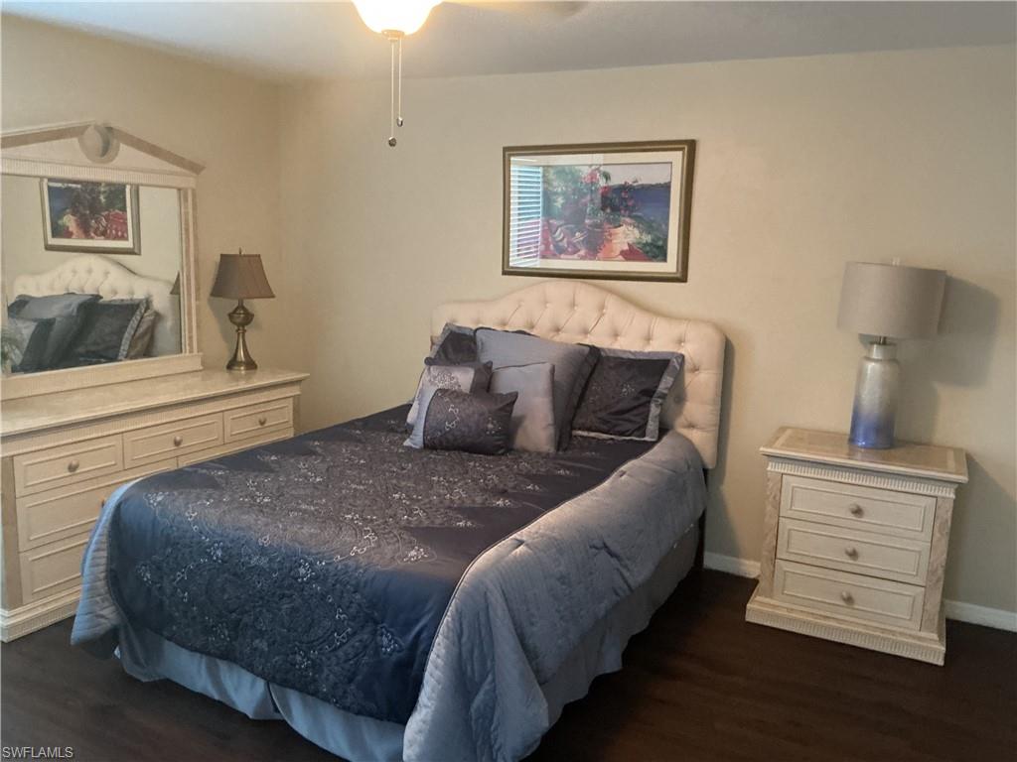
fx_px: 852
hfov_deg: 61.7
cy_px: 381
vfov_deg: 48.2
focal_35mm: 29
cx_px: 508
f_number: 1.8
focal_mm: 3
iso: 400
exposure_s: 1/30
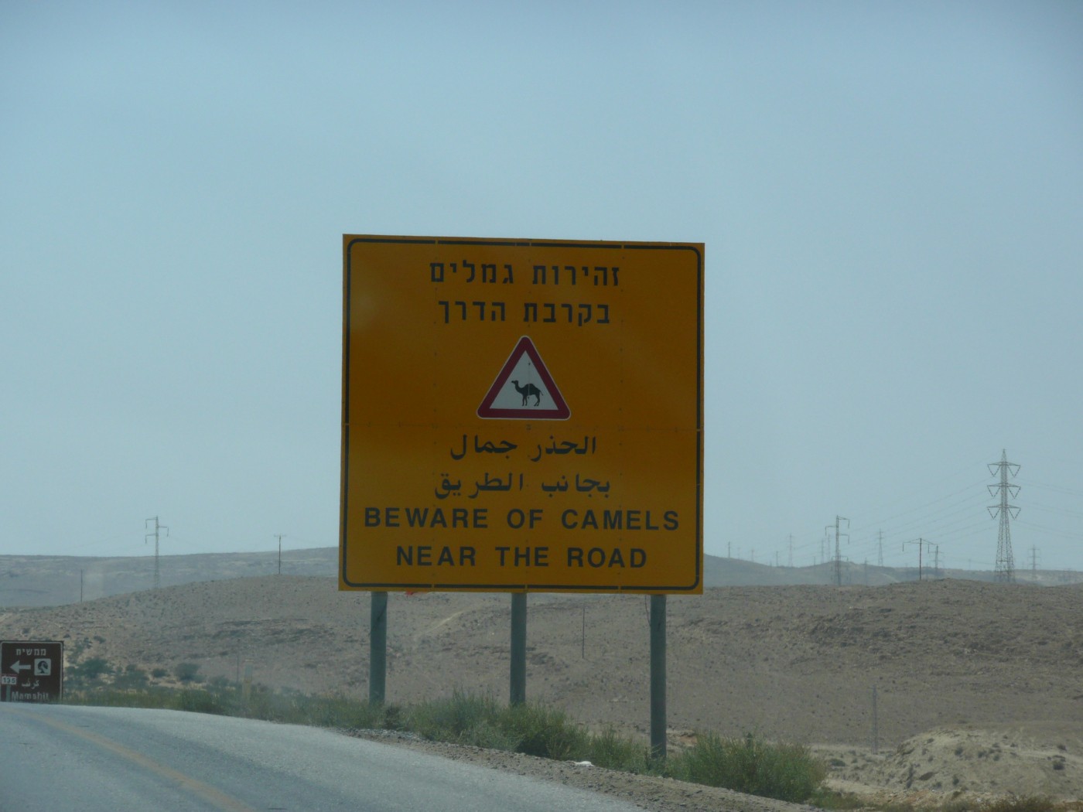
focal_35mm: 170
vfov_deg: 8.7
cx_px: 542
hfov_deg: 11.6
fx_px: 5319
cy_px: 406
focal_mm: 27.9
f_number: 4.8
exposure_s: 1/1000
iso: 100
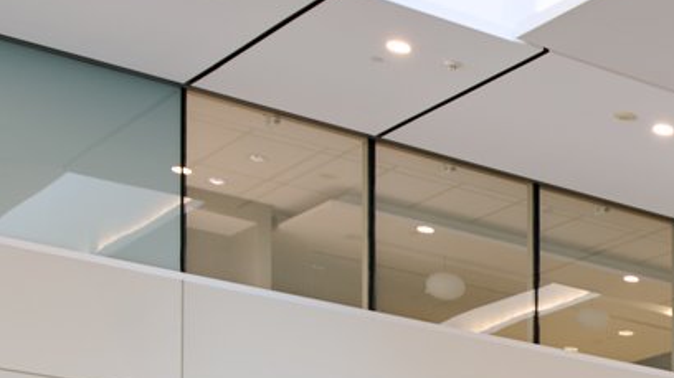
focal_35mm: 100
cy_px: 577
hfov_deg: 16.0
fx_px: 1786
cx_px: 1399
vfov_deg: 11.6
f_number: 7.1
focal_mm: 19
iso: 64
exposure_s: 1/1.67
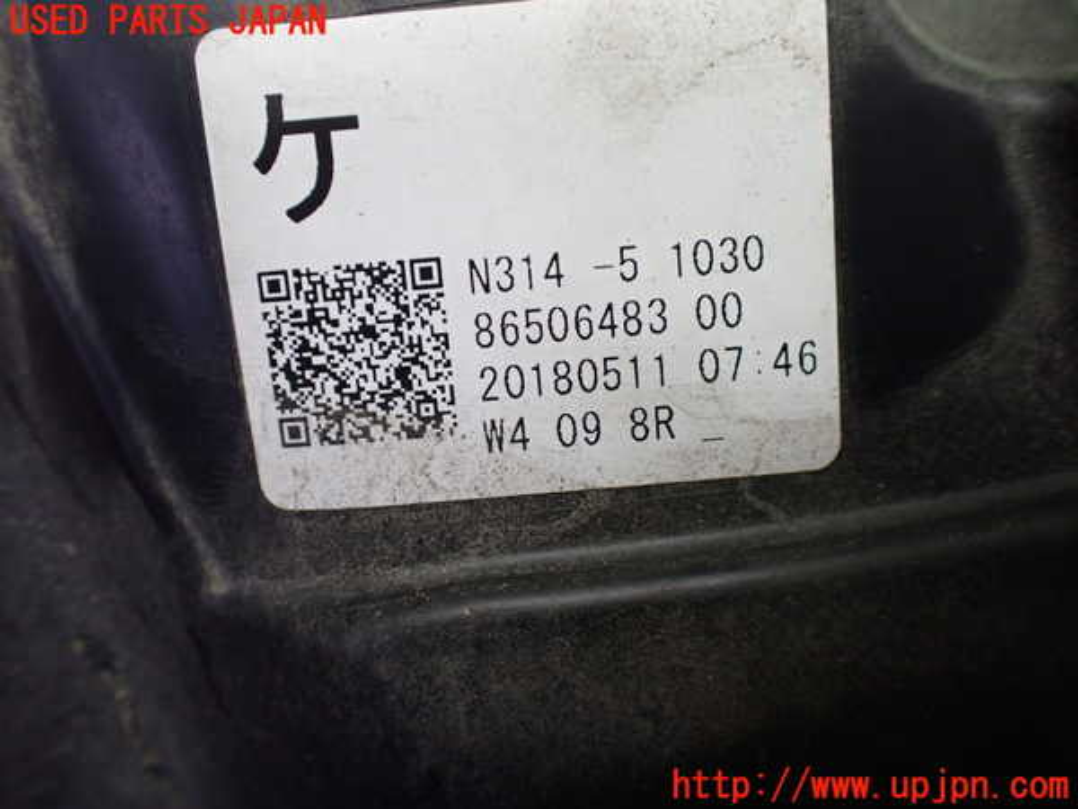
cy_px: 404
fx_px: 934
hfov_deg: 60.0
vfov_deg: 46.8
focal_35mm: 30
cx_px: 539
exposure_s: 1/125
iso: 400
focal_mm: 5.4
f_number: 2.3
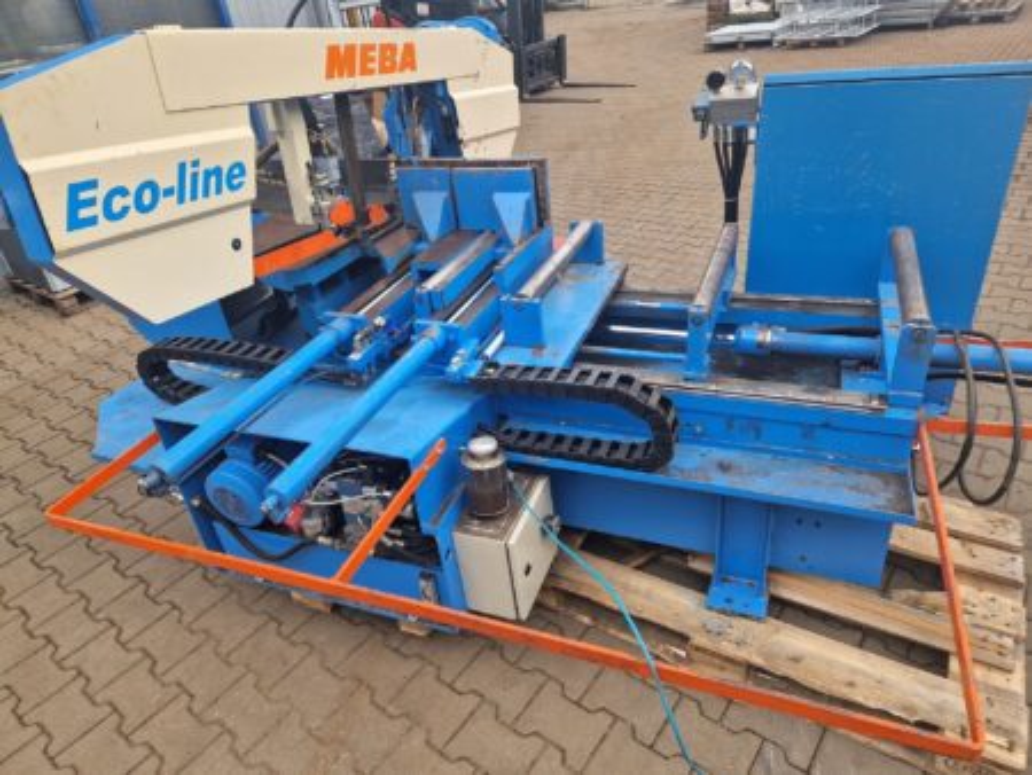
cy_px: 388
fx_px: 686
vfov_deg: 58.9
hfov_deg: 73.9
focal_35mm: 23
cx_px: 516
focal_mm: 5.4
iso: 50
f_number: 1.8
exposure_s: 1/269
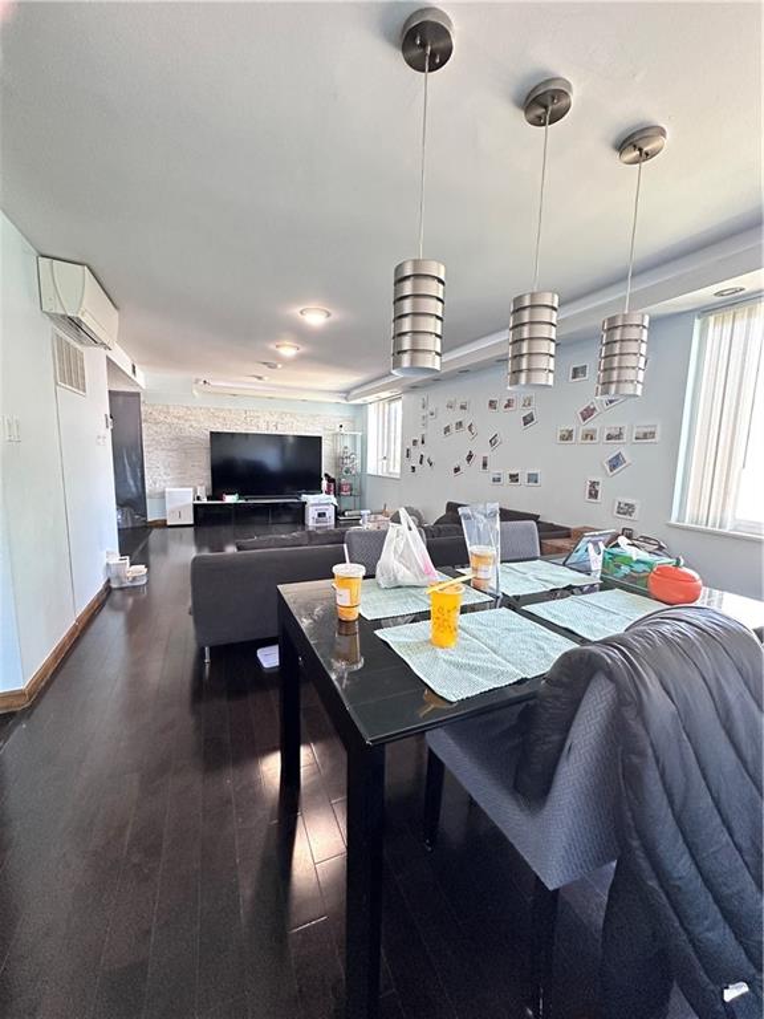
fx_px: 412
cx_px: 382
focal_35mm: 14
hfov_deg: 85.7
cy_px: 510
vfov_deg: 102.1
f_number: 2.2
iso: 500
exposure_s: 1/60
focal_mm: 2.22
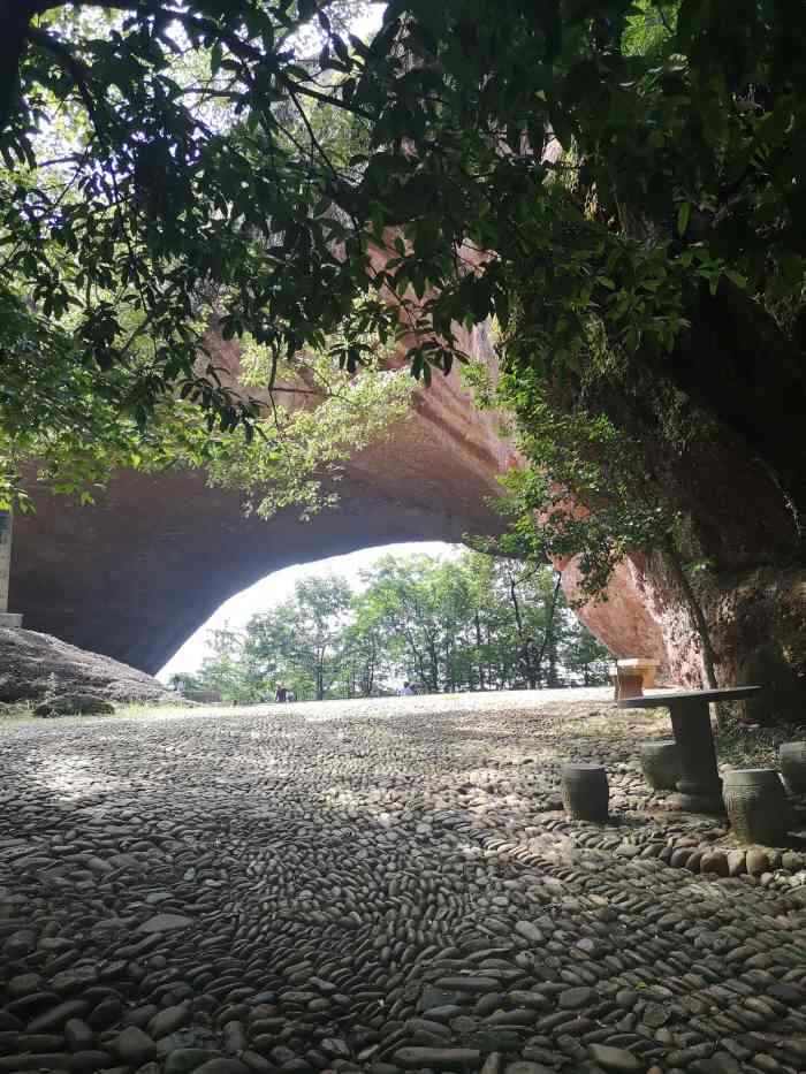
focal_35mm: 27
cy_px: 537
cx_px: 403
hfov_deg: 51.4
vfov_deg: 65.3
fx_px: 838
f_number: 1.8
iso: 320
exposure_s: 1/909
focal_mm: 3.95
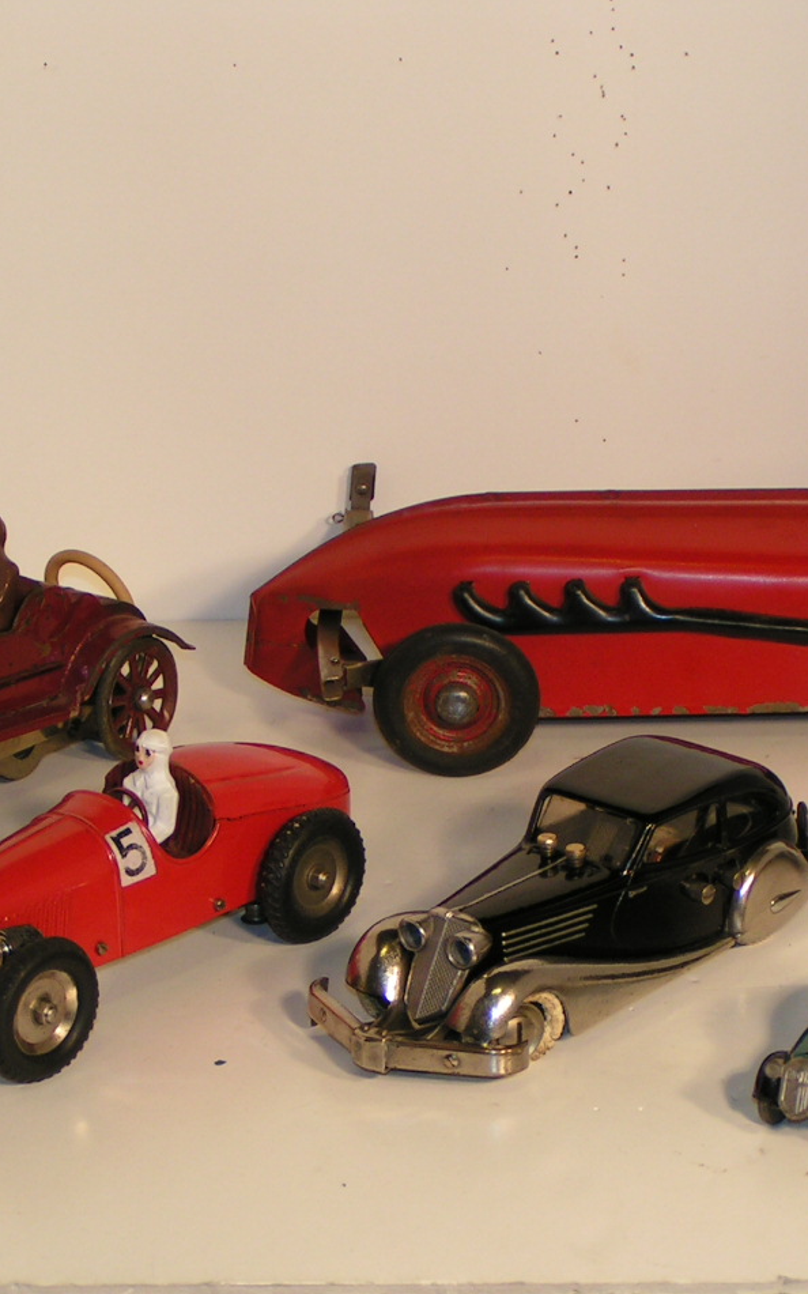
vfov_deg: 19.5
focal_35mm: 107
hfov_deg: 12.2
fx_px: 3772
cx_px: 457
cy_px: 652
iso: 50
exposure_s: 1/160
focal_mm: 11.5
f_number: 3.2
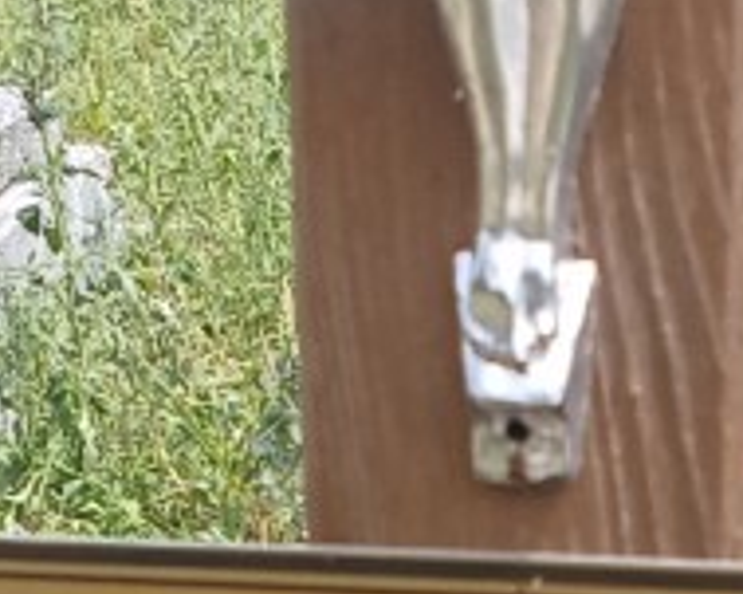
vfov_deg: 10.1
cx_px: 543
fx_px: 3143
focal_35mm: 143
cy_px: 1109
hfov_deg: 13.4
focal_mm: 2.79
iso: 102
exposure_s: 1/767
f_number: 2
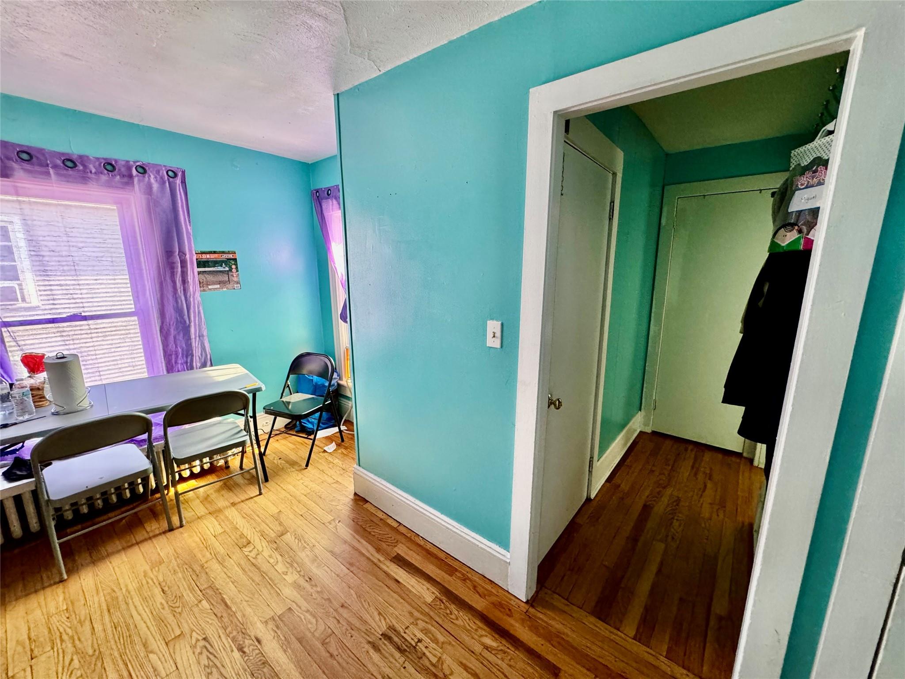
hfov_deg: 102.1
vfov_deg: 85.7
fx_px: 366
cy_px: 340
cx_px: 452
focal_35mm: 14
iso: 320
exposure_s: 1/82
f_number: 2.2
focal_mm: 2.22
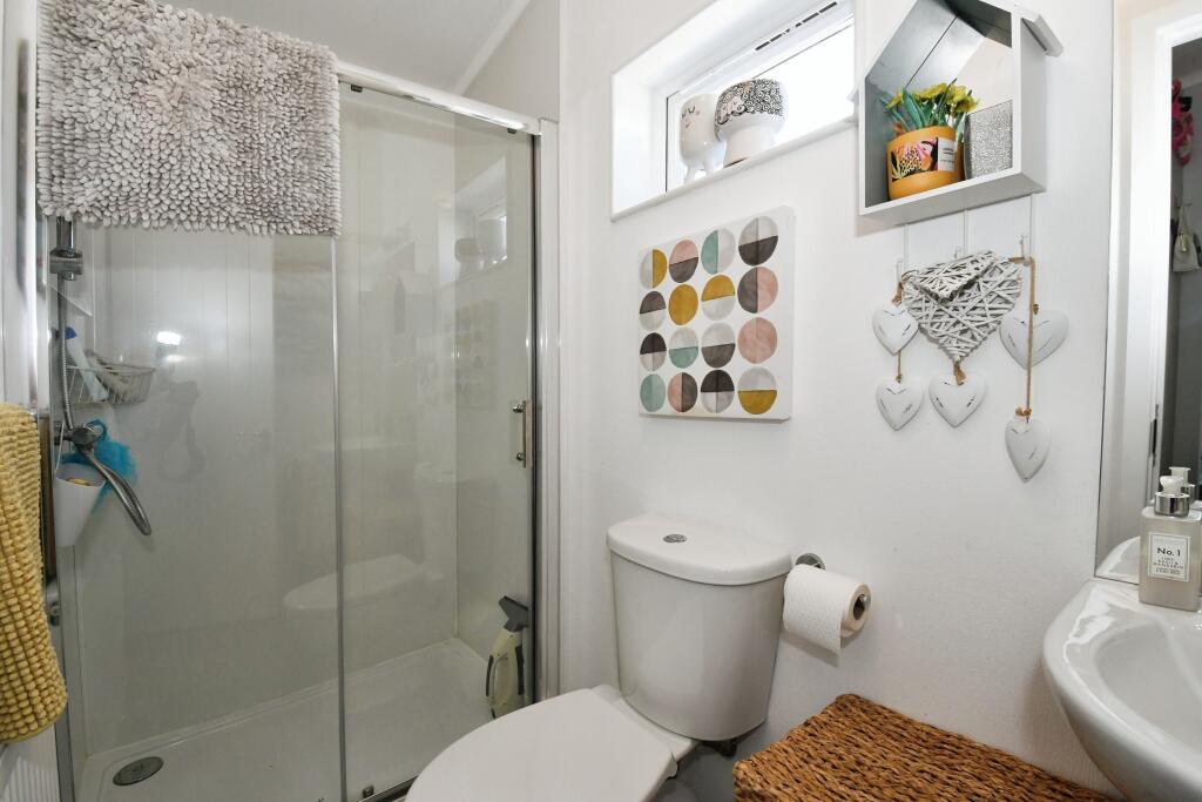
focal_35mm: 15
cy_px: 401
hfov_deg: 100.4
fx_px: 501
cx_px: 601
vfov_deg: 77.3
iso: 800
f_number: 7.1
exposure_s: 1/60
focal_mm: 10
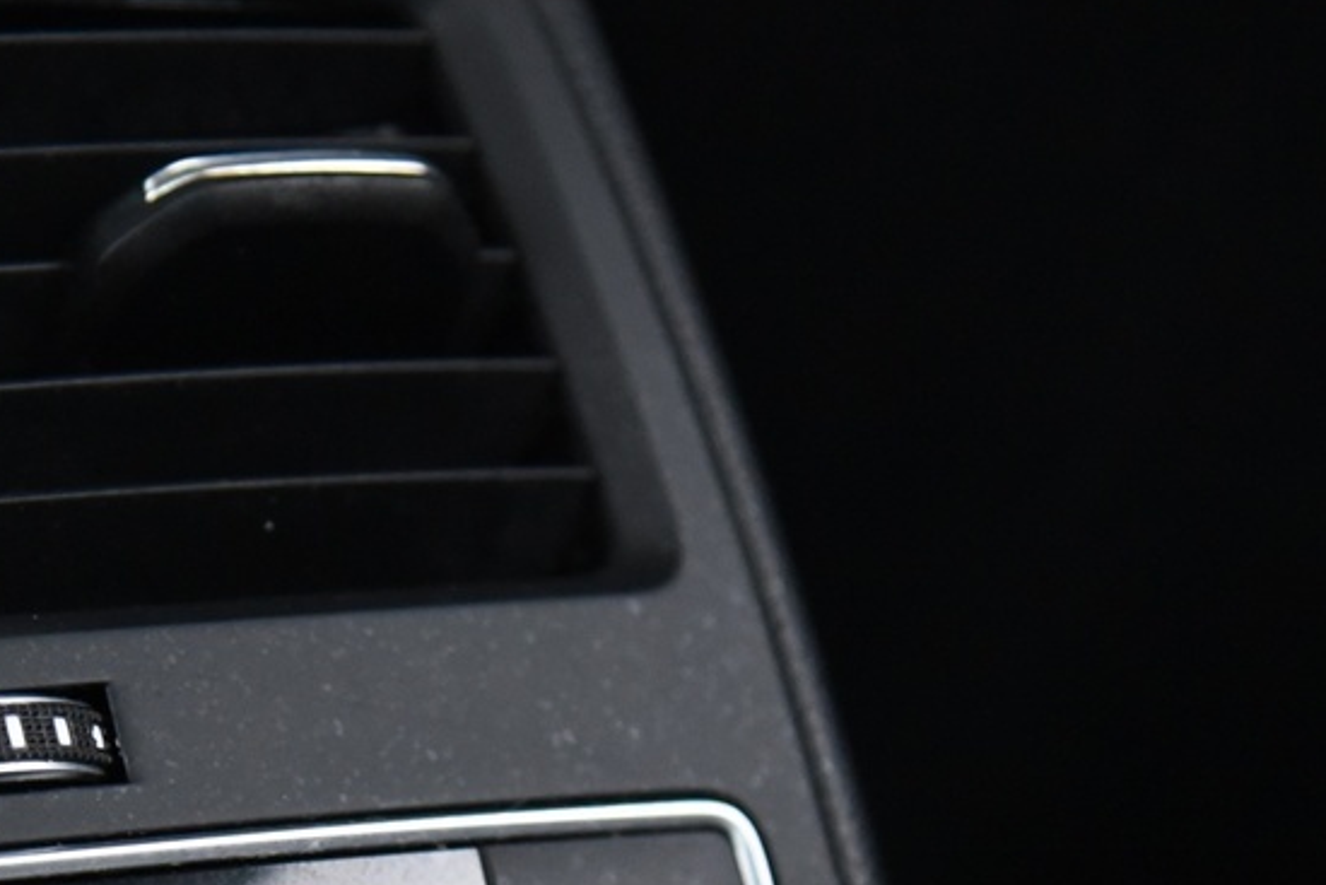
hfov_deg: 9.9
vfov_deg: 6.6
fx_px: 7589
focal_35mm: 206
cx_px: 27
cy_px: 924
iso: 4000
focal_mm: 70
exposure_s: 1/15
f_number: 4
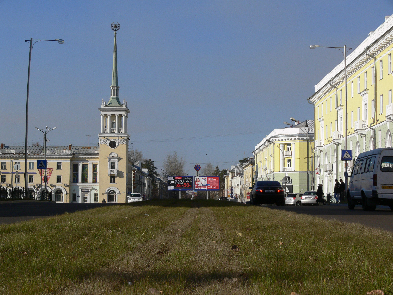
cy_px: 148
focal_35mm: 70
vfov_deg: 21.0
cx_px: 196
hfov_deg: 27.8
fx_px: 795
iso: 80
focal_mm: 14.8
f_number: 5.6
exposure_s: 1/500
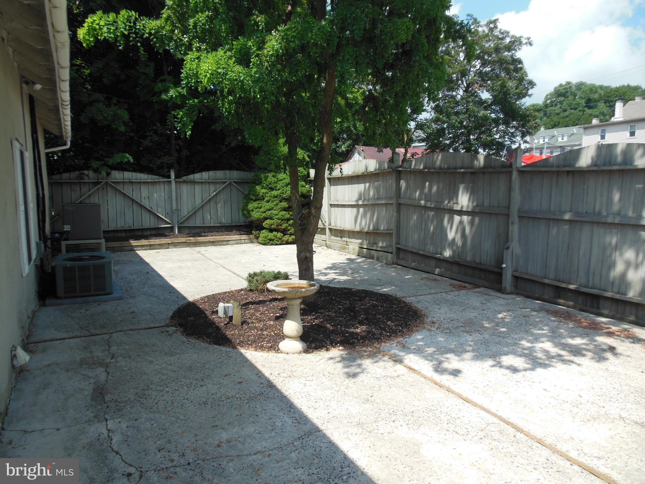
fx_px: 466
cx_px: 322
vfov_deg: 54.9
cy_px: 242
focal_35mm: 25
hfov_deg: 69.4
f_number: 3.2
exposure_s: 1/1000
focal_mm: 4.5
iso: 125
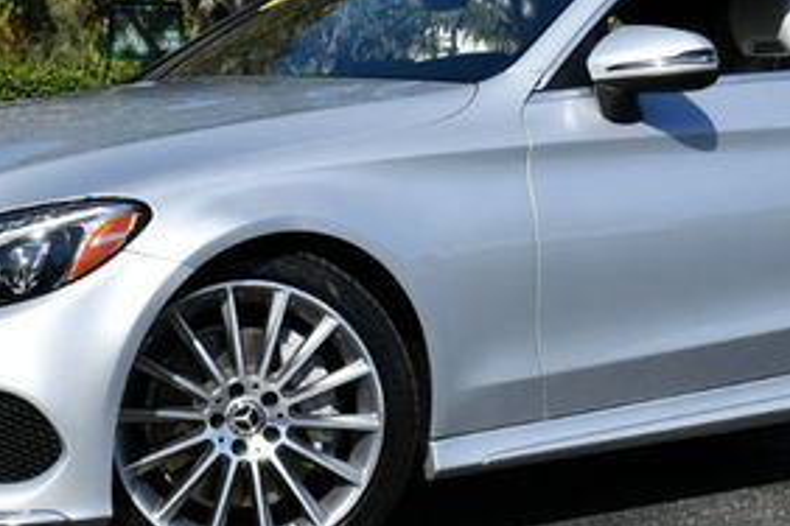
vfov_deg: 12.5
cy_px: 77
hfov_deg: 18.8
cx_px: 437
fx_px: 2392
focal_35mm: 109
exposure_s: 1/320
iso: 100
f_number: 9
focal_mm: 24
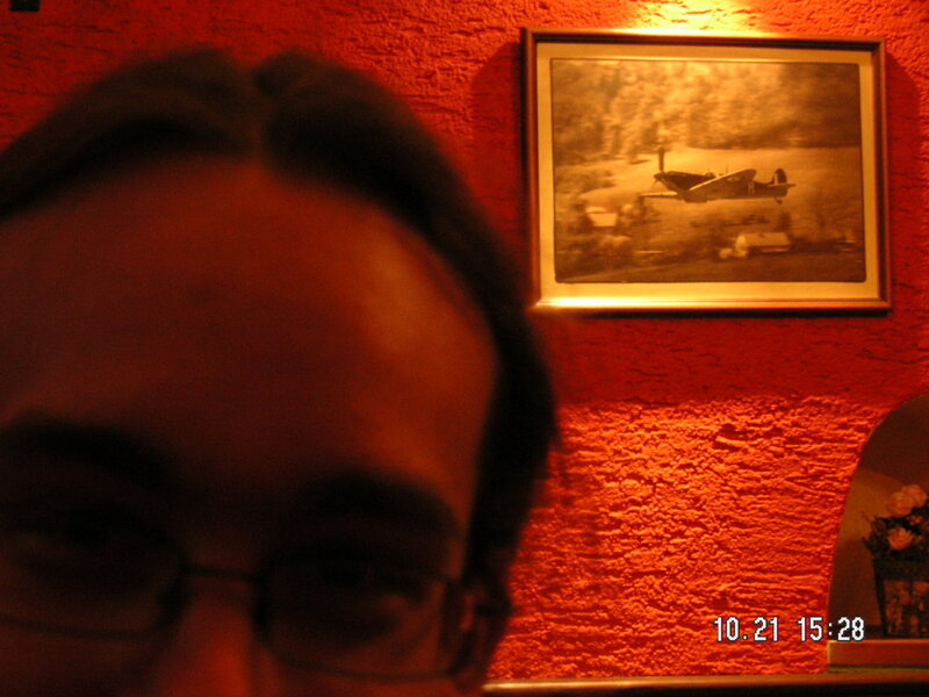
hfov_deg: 18.7
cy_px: 348
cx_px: 464
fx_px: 2818
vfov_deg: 14.1
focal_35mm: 105
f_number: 5
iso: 100
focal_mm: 17.1
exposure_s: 1/2
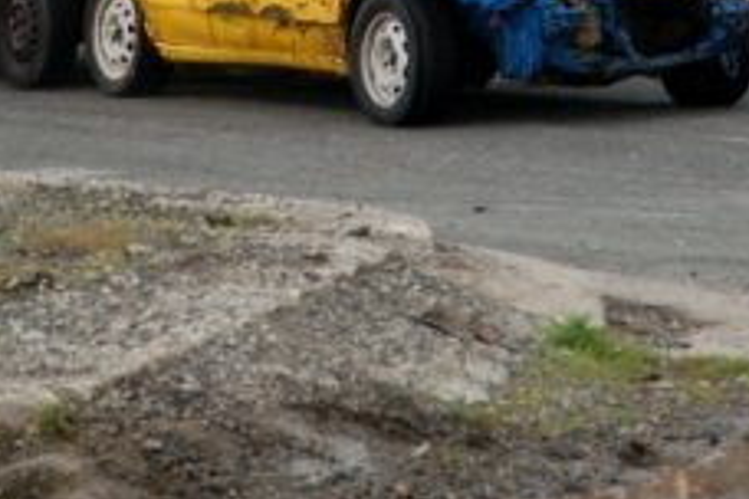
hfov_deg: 5.2
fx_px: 8309
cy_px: -184
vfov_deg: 3.4
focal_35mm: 399
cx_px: 411
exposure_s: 1/500
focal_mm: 95
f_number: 5.6
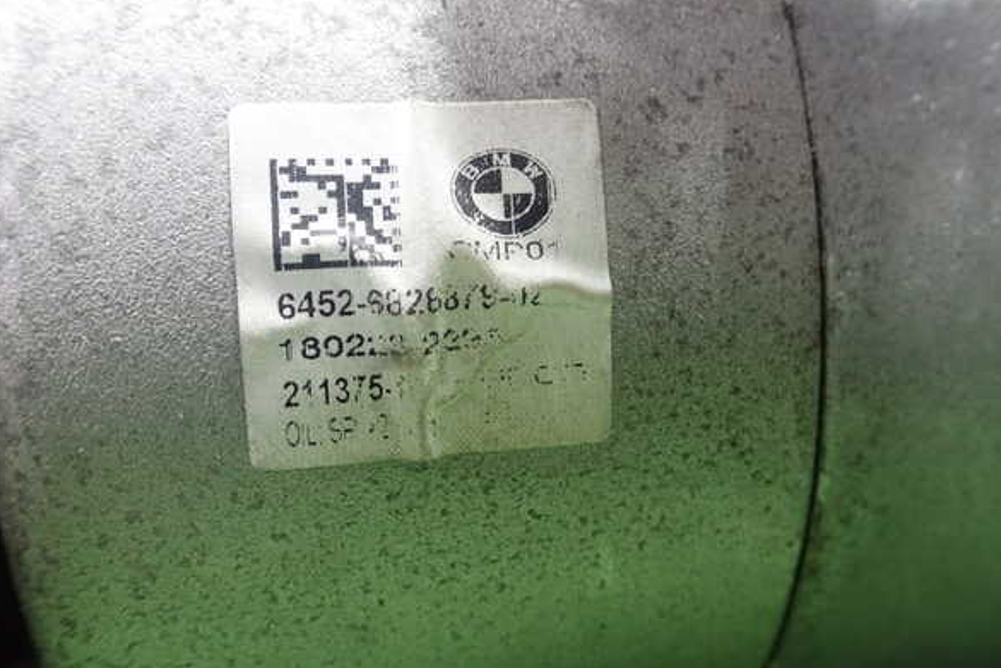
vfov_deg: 41.1
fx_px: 890
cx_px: 505
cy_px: 332
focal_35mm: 32
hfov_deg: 58.7
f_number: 2.3
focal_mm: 5.5
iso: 800
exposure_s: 1/80
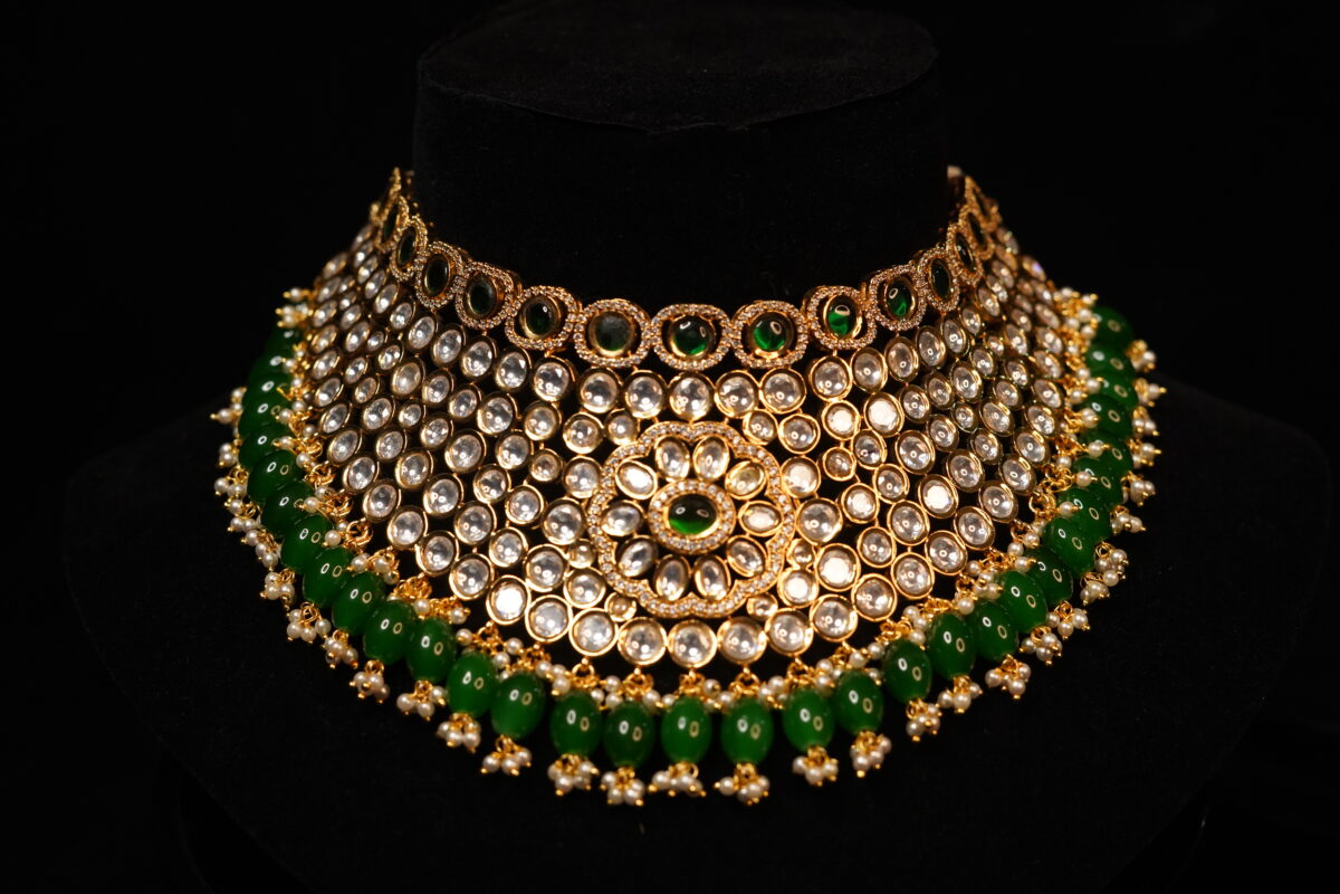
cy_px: 447
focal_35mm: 50
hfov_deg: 39.6
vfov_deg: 27.0
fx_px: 1861
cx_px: 670
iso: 4000
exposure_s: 1/500
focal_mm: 50
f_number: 5.6
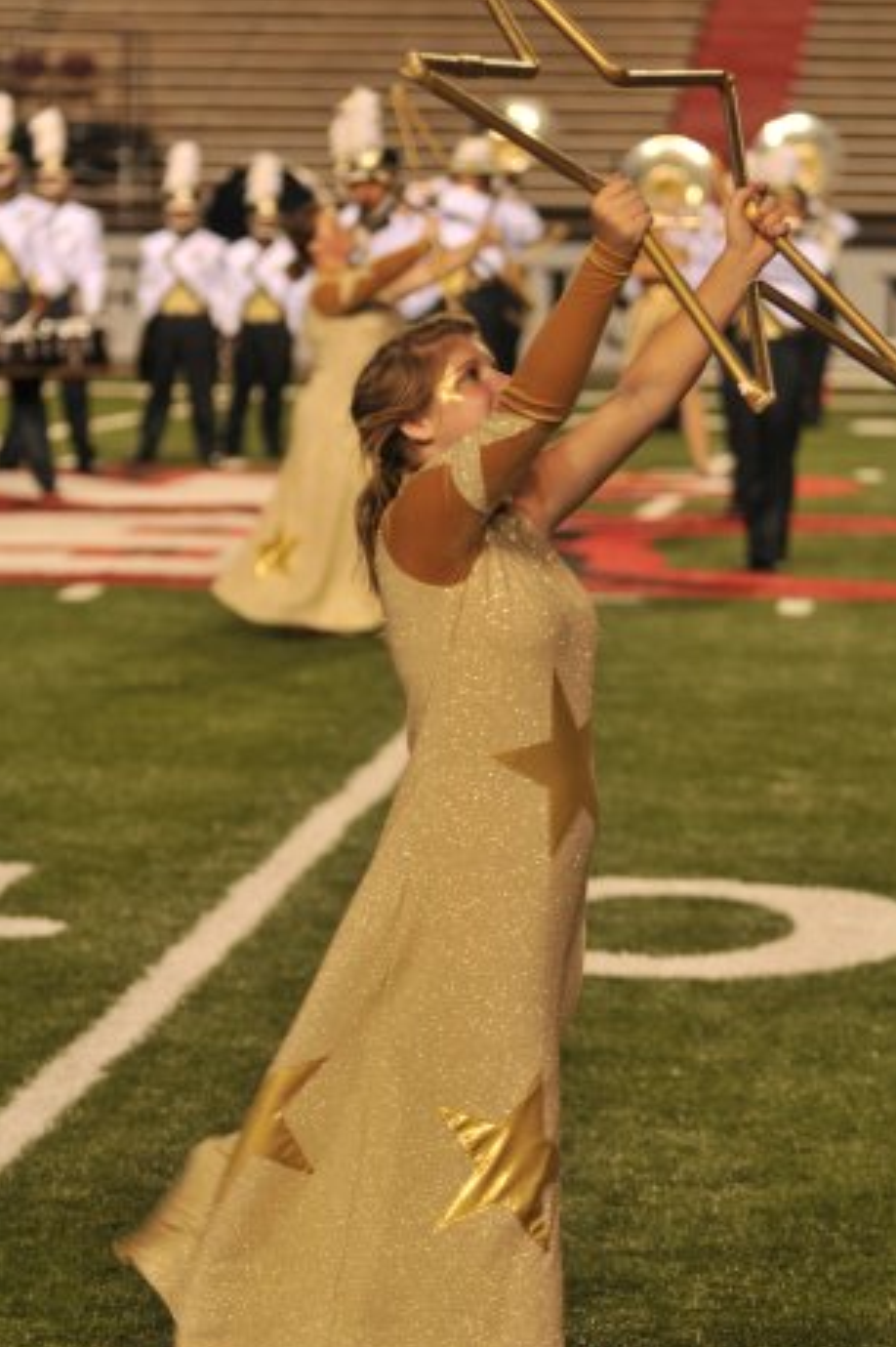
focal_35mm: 176
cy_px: 674
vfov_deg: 11.7
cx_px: 488
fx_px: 6580
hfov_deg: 7.8
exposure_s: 1/100
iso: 200
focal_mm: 90
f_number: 2.8
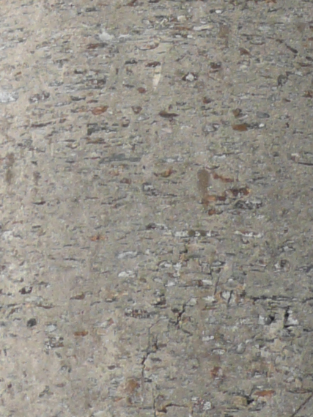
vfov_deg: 7.2
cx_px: 100
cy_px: -155
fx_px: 3254
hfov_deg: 5.5
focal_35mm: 270
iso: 100
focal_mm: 8.2
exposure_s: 1/800
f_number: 4.2
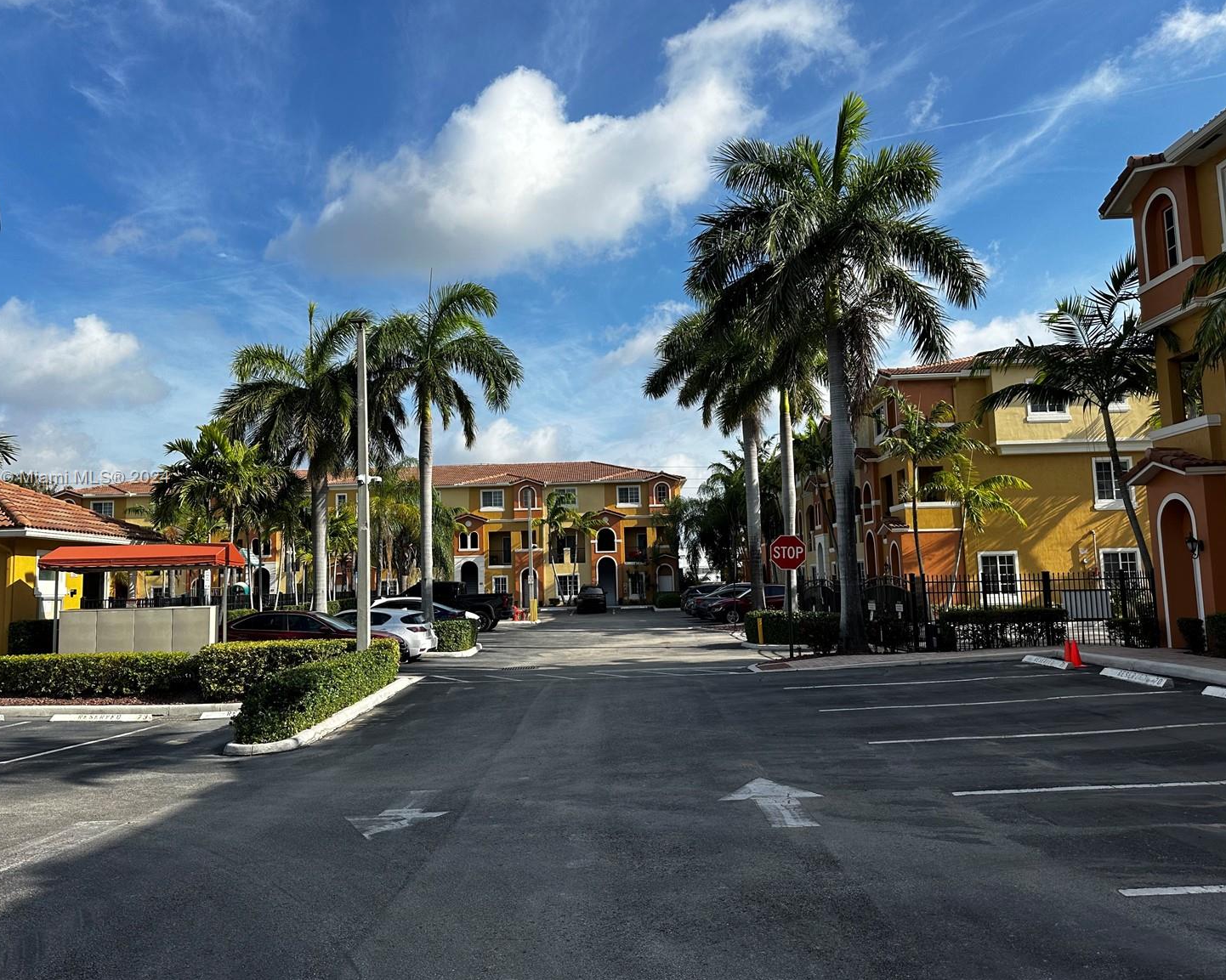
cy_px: 479
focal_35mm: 26
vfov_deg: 54.9
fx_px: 943
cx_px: 578
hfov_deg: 66.0
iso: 80
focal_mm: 6.86
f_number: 1.78
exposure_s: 1/4184
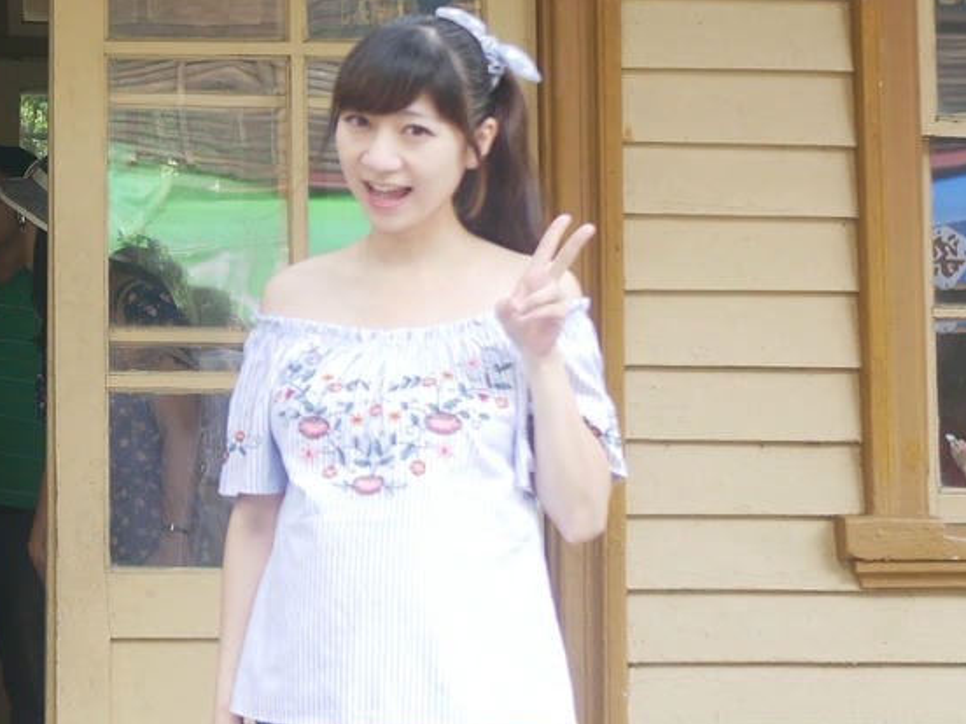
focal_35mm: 116
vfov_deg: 12.7
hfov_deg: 16.7
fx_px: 3237
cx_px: 75
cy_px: 150
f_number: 2.2
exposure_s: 1/160
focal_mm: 20
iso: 200
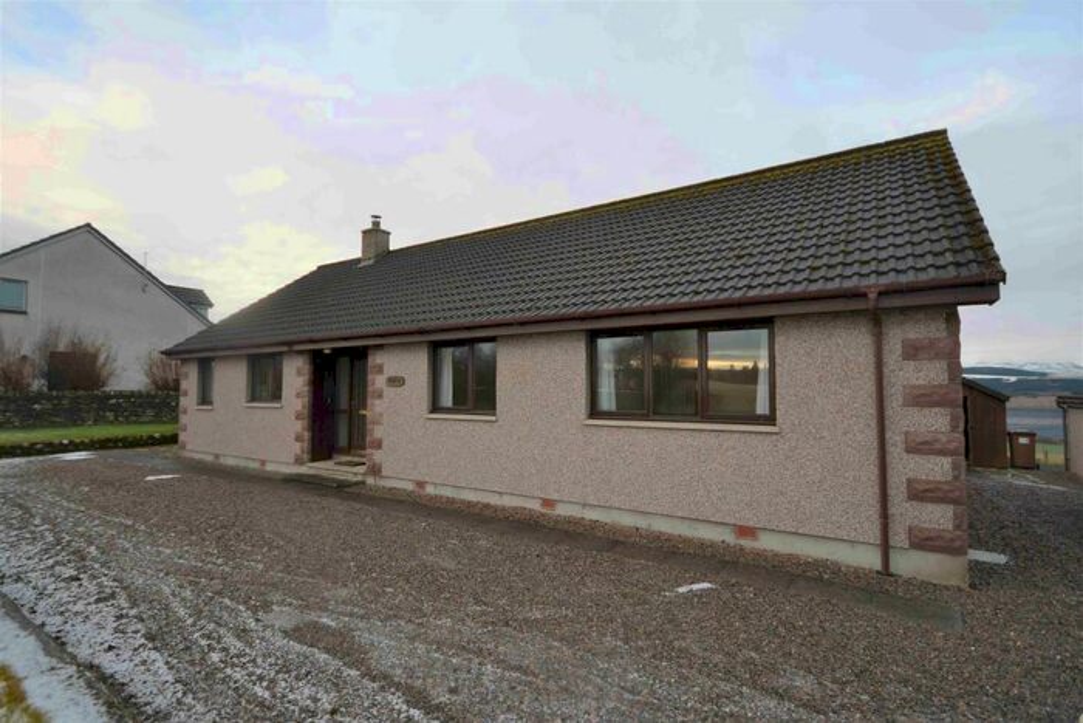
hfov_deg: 90.0
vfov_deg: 67.4
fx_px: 542
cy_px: 362
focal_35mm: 18
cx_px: 542
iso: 180
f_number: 4.5
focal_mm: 12
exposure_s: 1/250
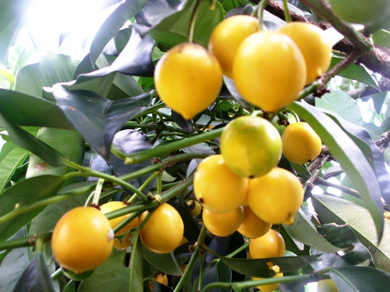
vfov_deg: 33.6
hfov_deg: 43.9
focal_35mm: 43
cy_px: 146
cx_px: 195
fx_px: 484
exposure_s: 1/40
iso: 80
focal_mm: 7.2
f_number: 2.8
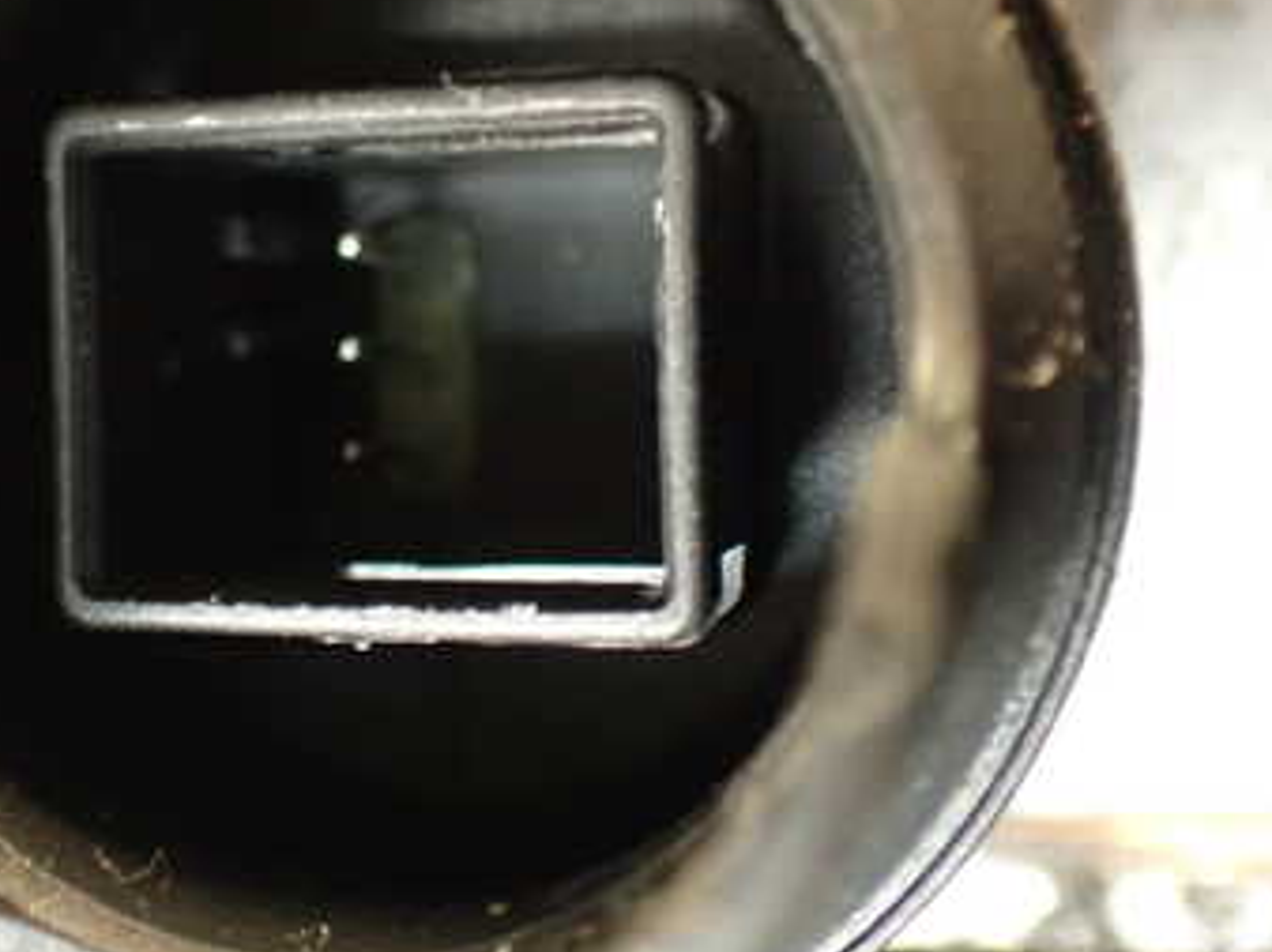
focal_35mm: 64
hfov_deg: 29.8
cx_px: 316
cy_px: 335
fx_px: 2350
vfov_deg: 22.8
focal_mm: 6.37
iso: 800
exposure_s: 1/15
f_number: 2.5
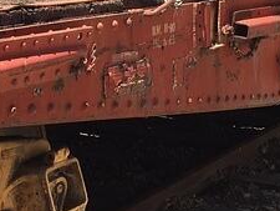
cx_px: 136
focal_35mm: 103
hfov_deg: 19.1
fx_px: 834
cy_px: 2
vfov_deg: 14.2
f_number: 2.2
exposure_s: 1/842
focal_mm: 4.15
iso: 32
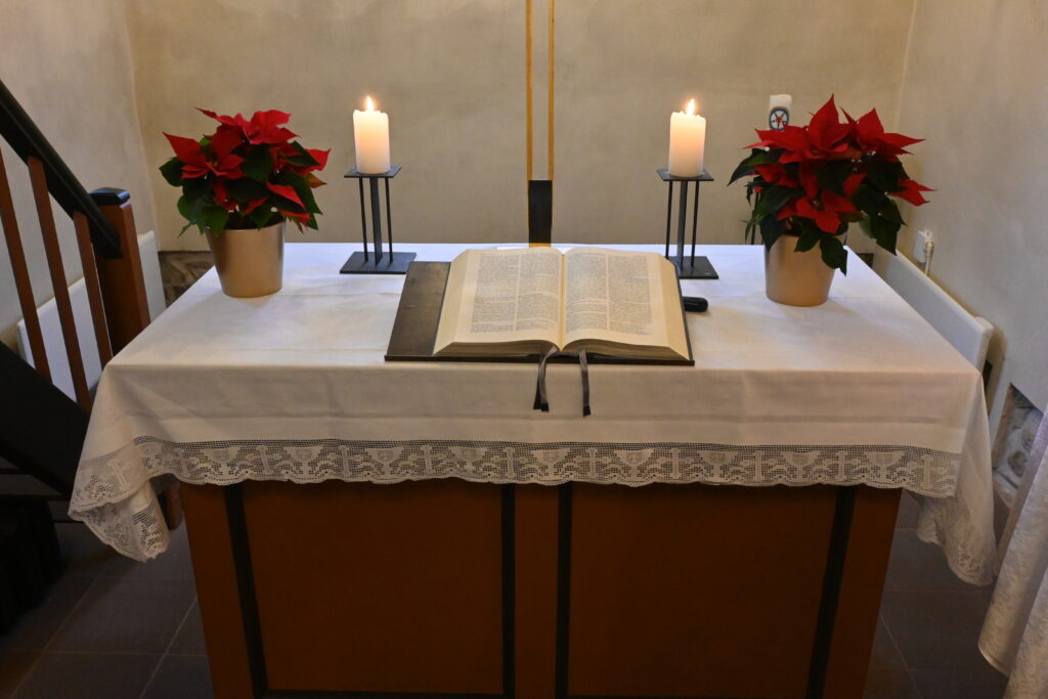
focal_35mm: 32
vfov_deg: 41.7
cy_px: 350
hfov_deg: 59.5
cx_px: 524
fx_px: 917
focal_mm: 21
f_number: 8
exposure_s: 1/30
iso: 3600
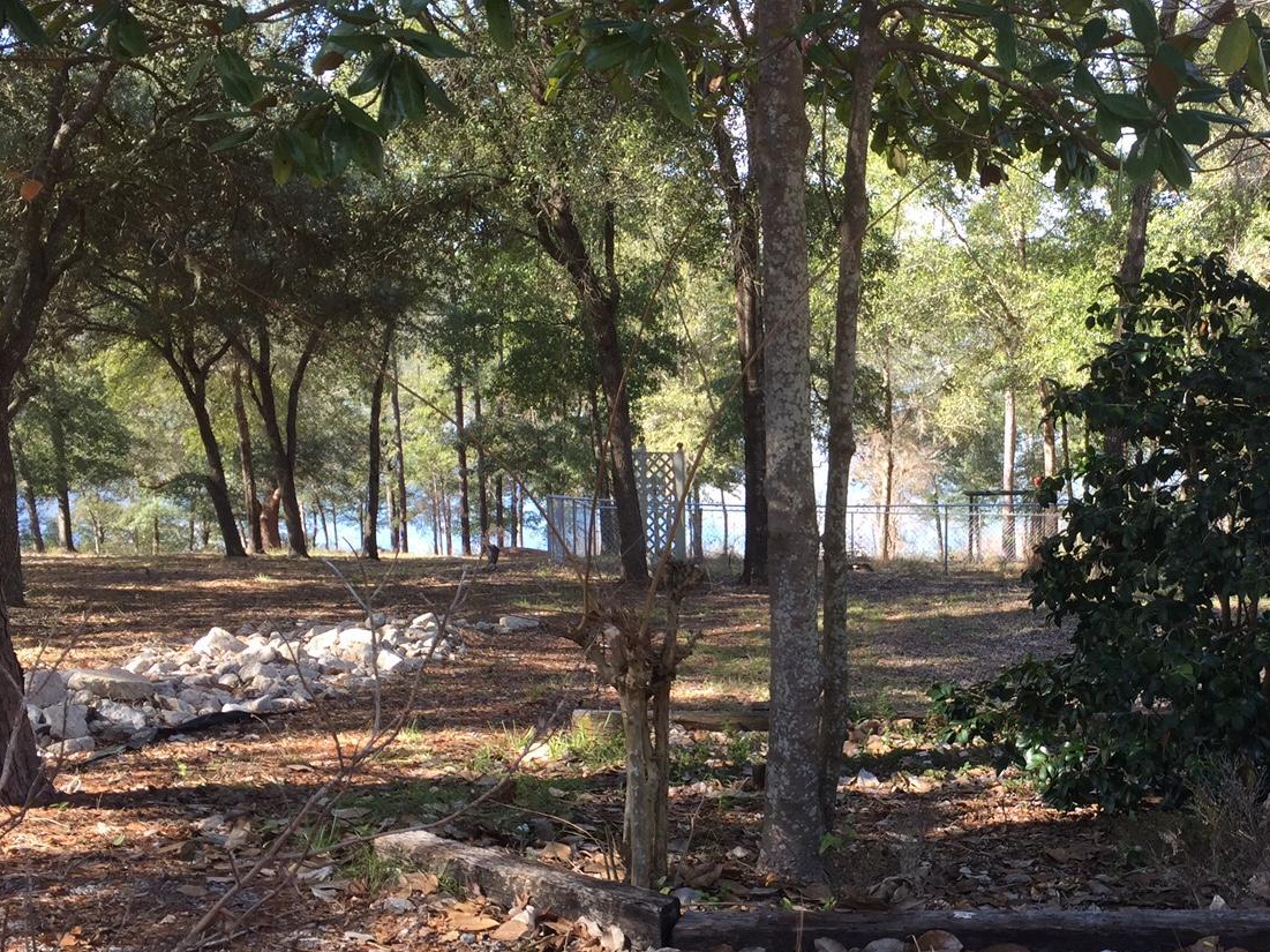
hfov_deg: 42.9
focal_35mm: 43
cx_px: 897
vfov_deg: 33.6
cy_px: 522
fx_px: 1577
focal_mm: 4.15
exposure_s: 1/189
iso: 32
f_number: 2.2
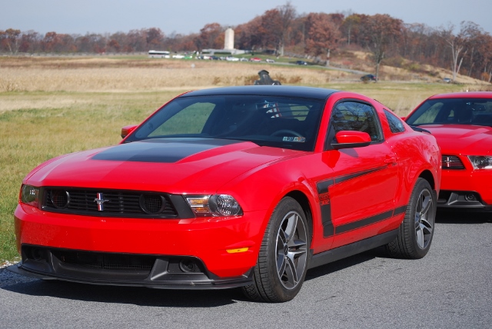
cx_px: 246
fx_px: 1272
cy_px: 164
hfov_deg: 21.9
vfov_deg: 14.7
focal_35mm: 93
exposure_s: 1/500
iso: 140
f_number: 5.6
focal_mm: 62
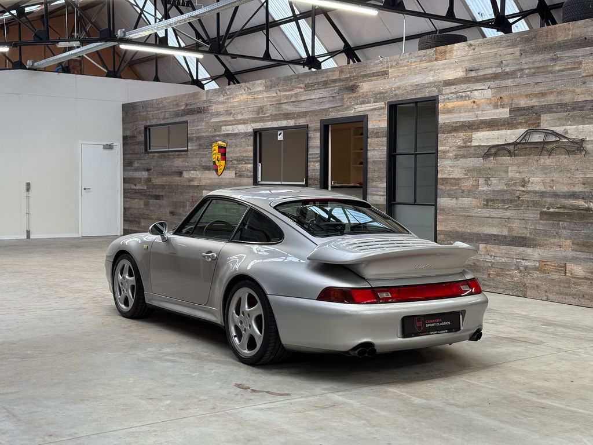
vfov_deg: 30.3
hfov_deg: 39.7
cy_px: 222
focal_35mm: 48
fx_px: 822
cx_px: 296
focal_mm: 6.76
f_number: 1.78
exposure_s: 1/100
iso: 125
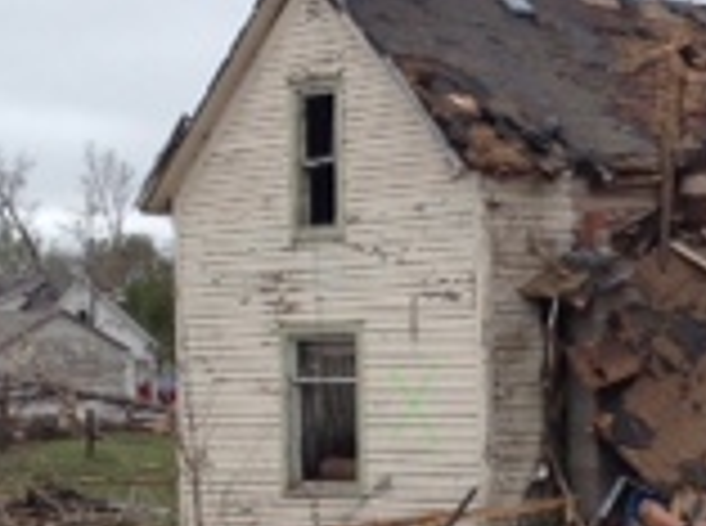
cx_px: 764
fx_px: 2910
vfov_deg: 10.3
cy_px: 427
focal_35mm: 143
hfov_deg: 13.6
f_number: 2.4
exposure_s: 1/613
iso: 50
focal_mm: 4.28
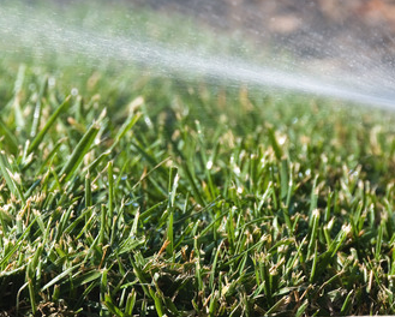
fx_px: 2727
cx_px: 138
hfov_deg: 8.3
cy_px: 89
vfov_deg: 6.6
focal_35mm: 233
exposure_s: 1/320
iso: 200
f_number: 9
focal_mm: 70
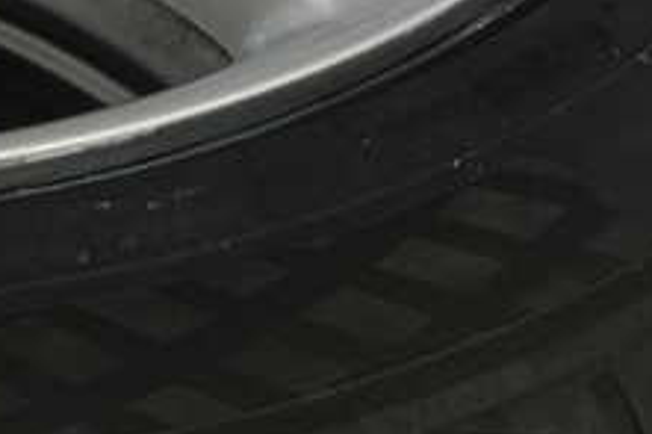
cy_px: -747
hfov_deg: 11.0
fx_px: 3185
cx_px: -484
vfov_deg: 7.1
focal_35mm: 176
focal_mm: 9.4
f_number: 2.5
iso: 125
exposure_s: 1/30
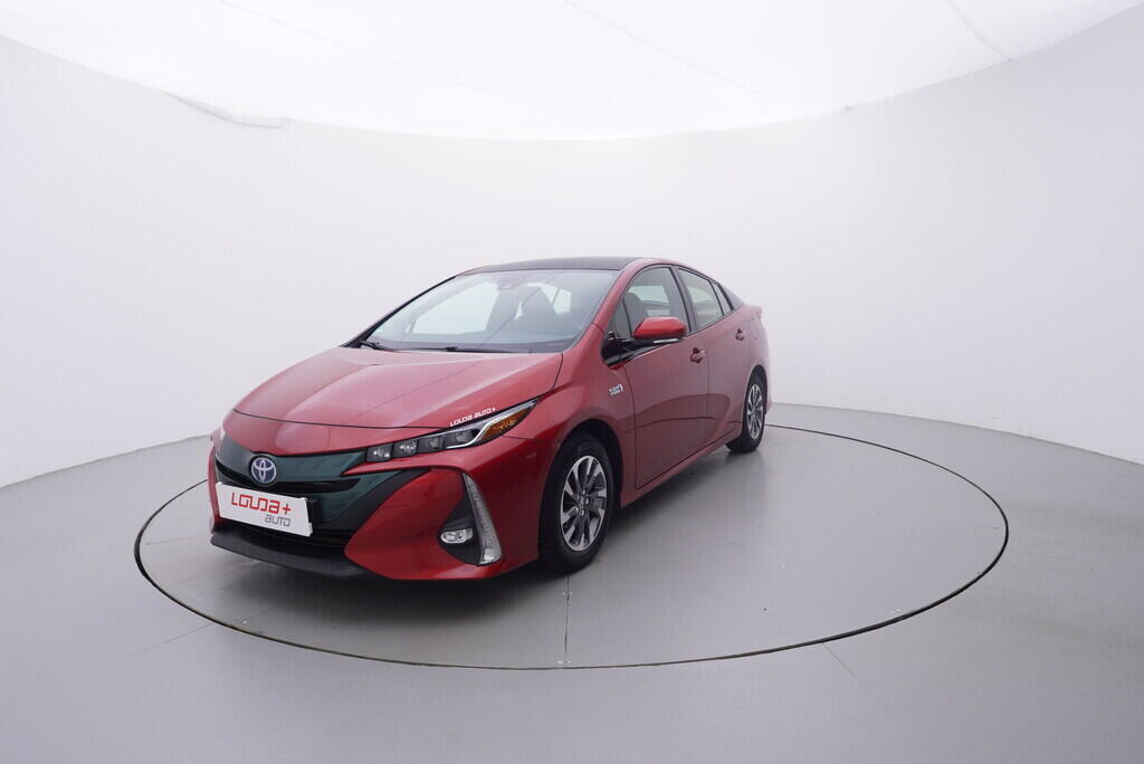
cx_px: 572
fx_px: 715
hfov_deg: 77.3
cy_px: 382
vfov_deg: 56.2
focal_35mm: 22
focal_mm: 15
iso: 200
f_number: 5
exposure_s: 1/80
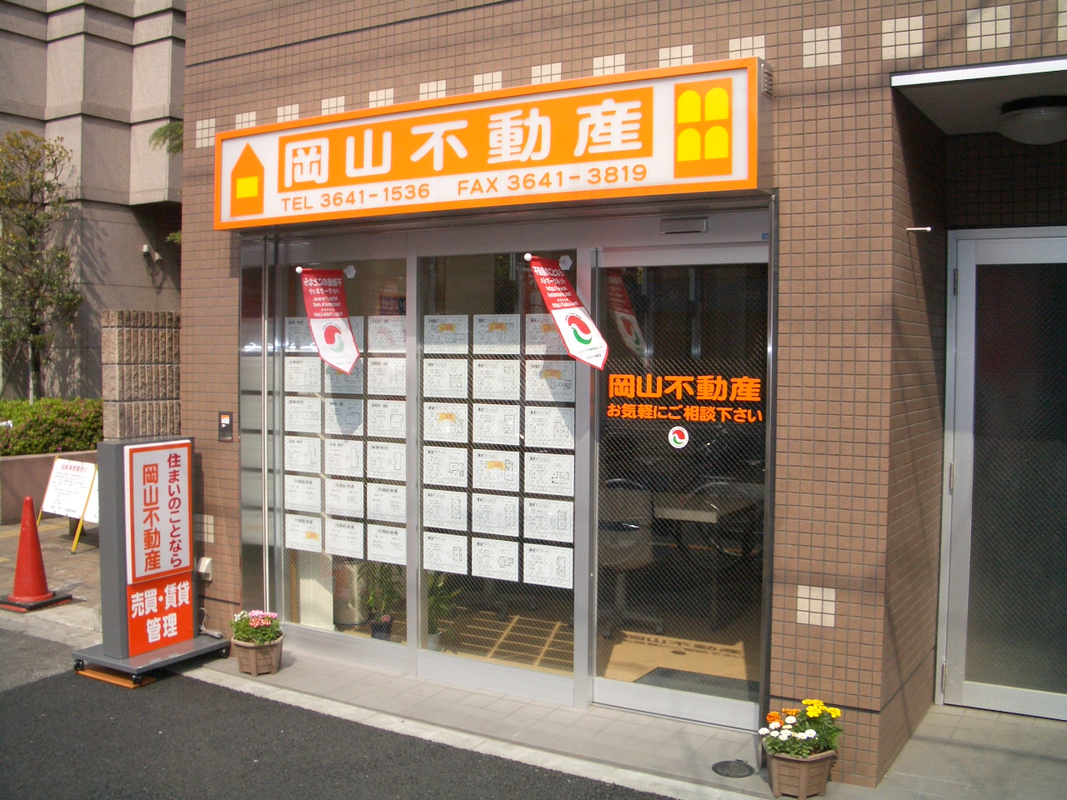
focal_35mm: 35
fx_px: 1079
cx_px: 534
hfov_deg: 52.6
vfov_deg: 40.7
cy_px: 400
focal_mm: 5.8
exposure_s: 1/1000
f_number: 4.3
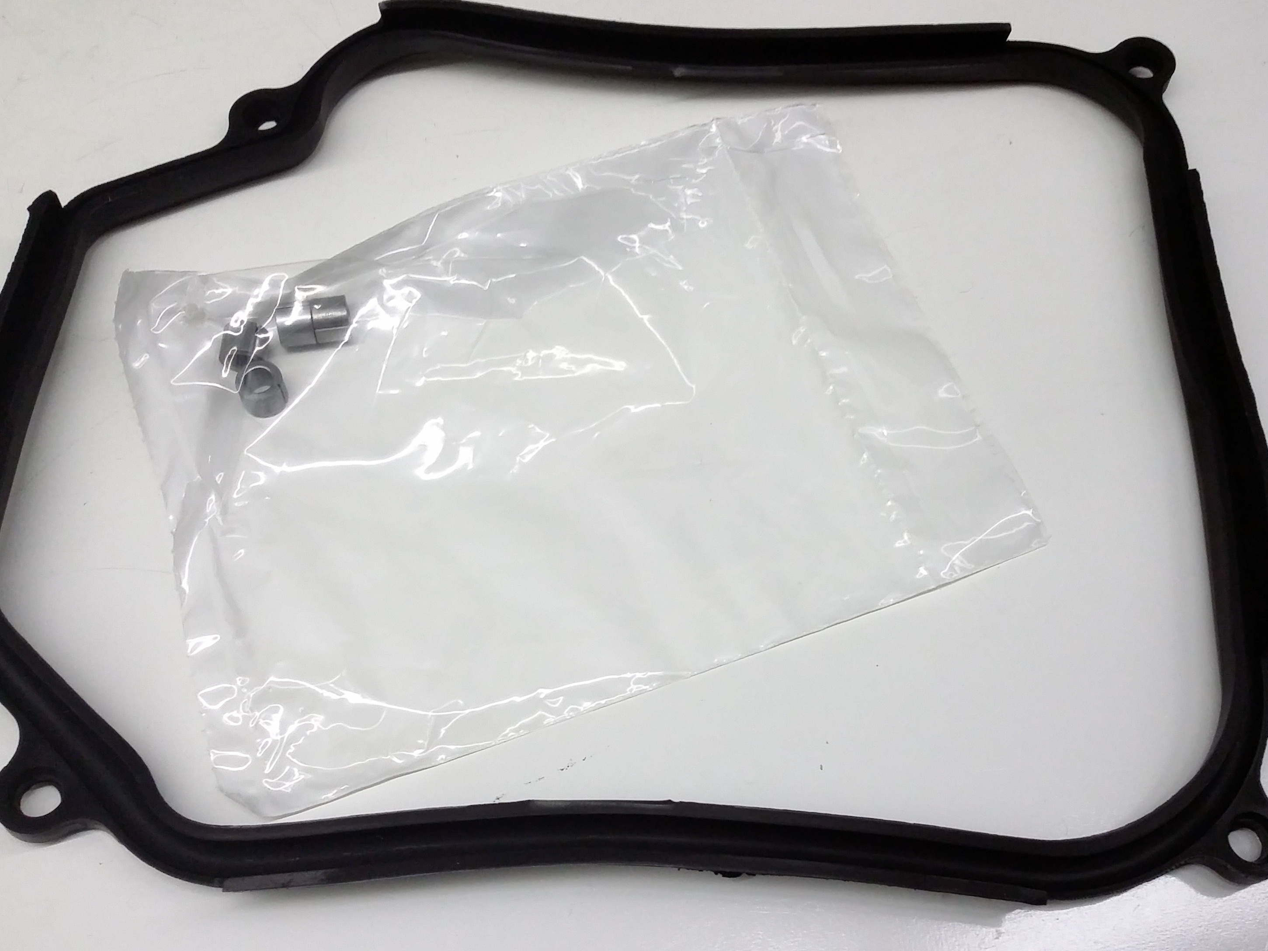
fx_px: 1319
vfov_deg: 39.7
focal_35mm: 36
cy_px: 493
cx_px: 636
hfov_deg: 51.4
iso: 200
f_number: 2.4
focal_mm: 3.4
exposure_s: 1/24
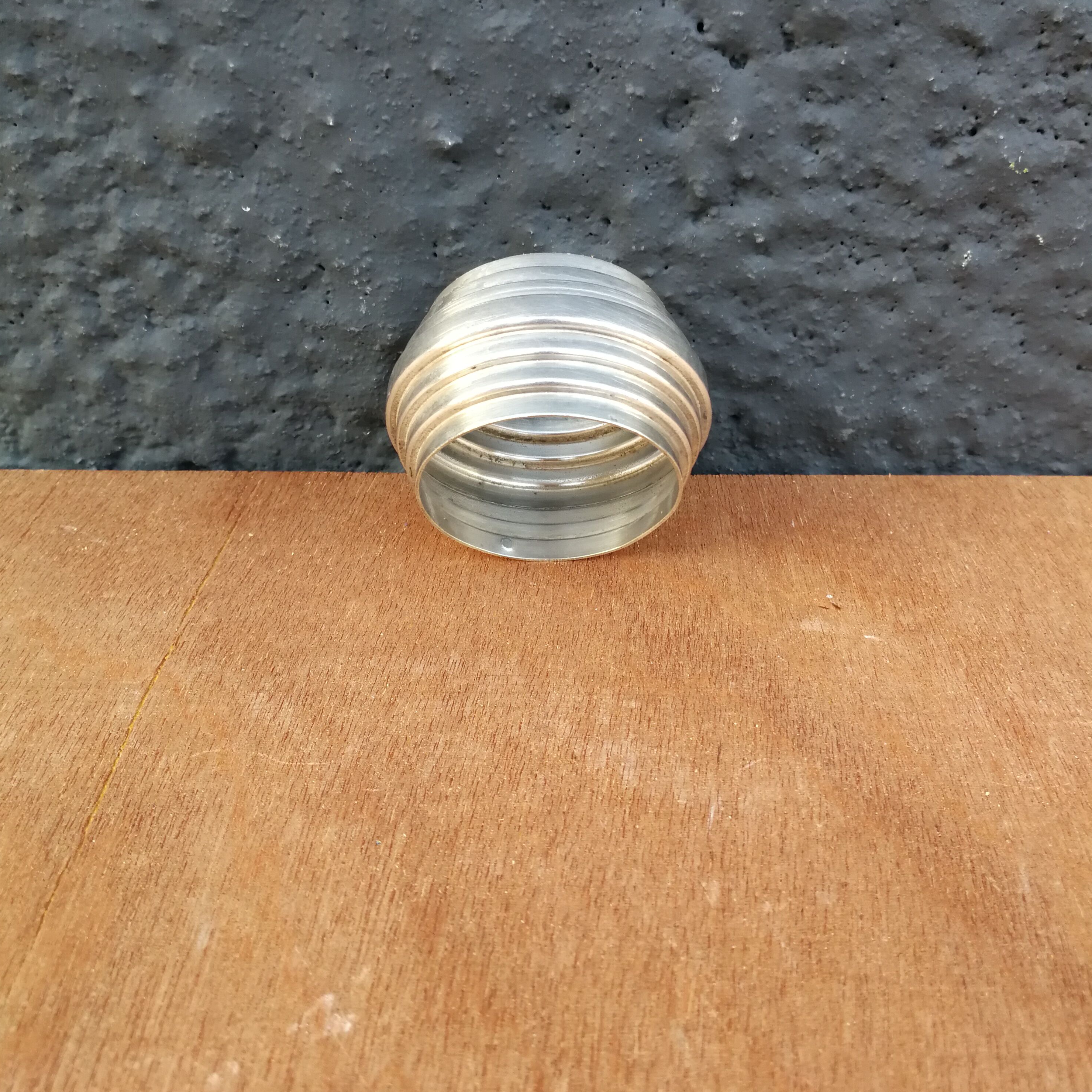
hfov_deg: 51.1
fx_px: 1142
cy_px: 534
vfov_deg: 51.1
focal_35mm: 32
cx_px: 545
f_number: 2.2
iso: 125
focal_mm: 3.95
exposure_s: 1/50
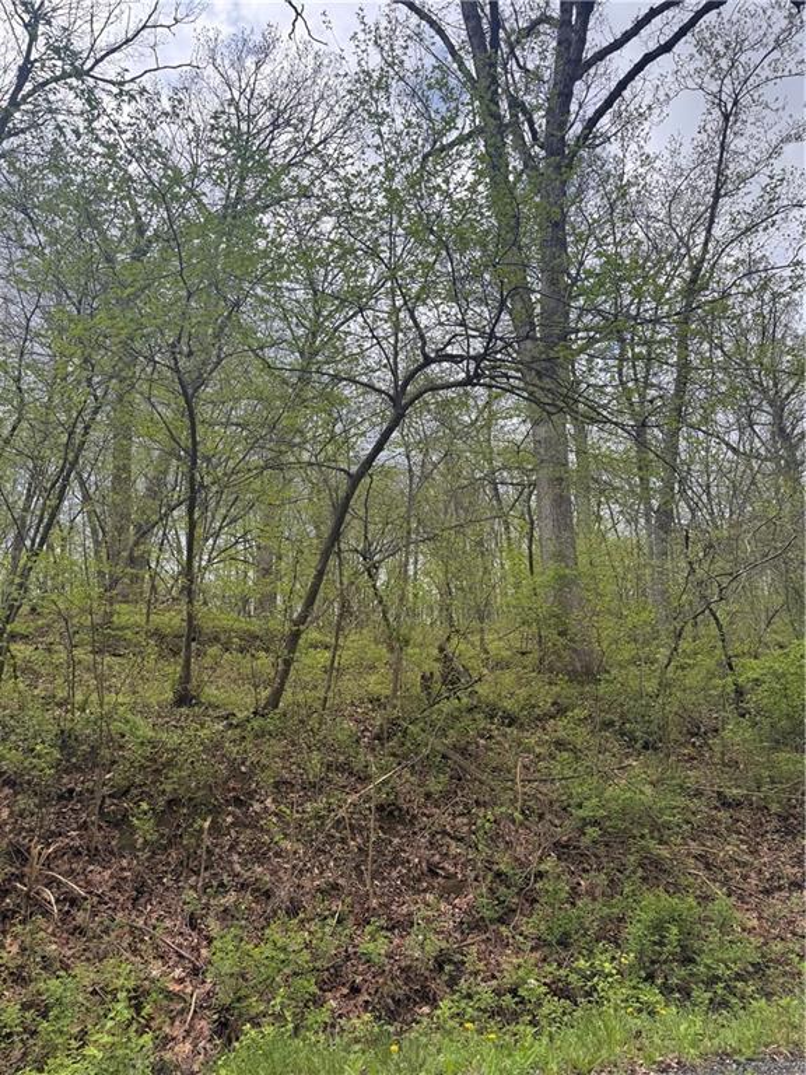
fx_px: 745
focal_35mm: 24
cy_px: 538
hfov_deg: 56.8
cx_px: 403
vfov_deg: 71.6
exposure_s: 1/2710
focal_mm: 6.76
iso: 80
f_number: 1.78
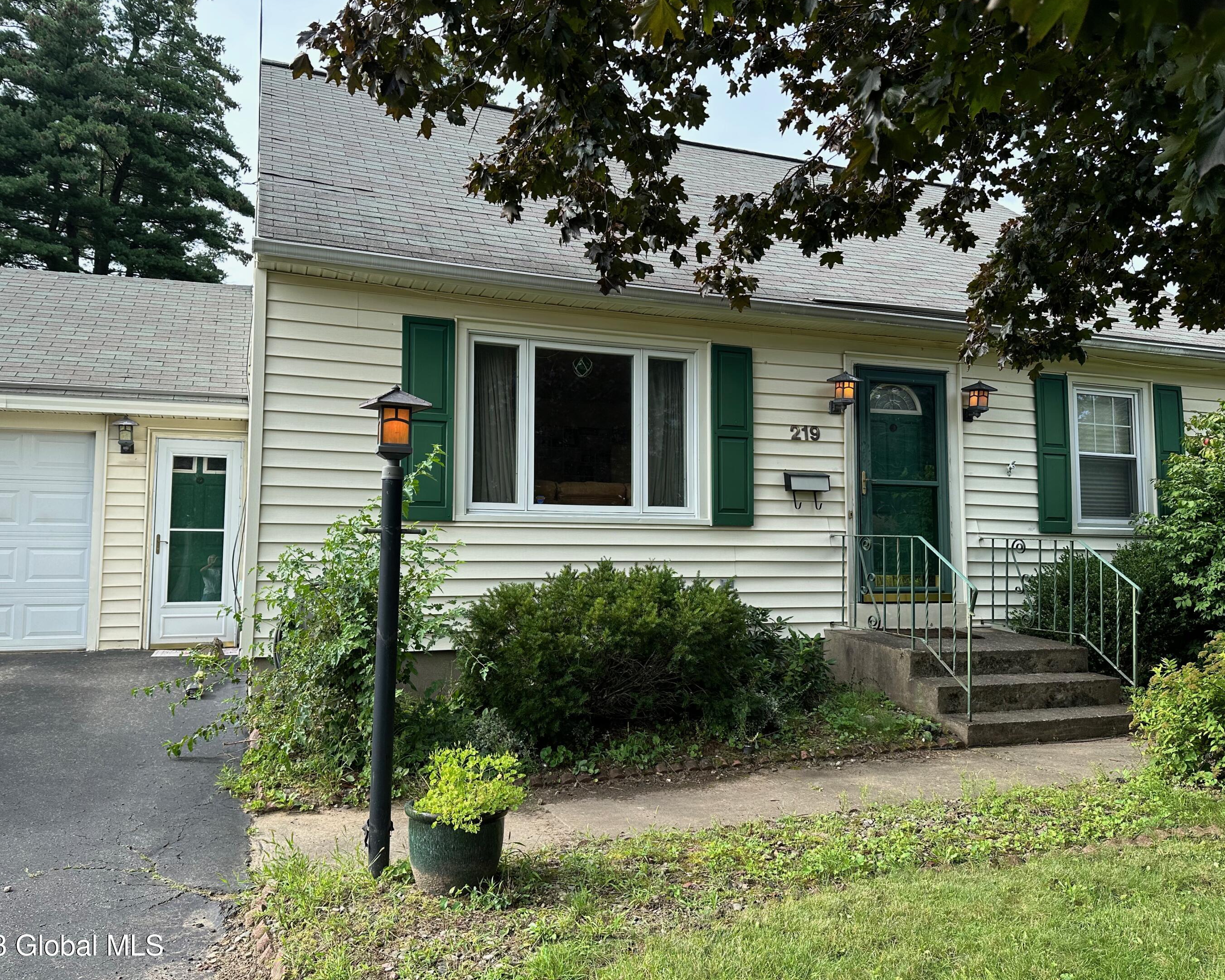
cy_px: 482
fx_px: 943
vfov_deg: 54.9
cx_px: 600
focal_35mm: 26
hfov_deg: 66.0
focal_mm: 6.86
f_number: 1.78
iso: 80
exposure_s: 1/1227
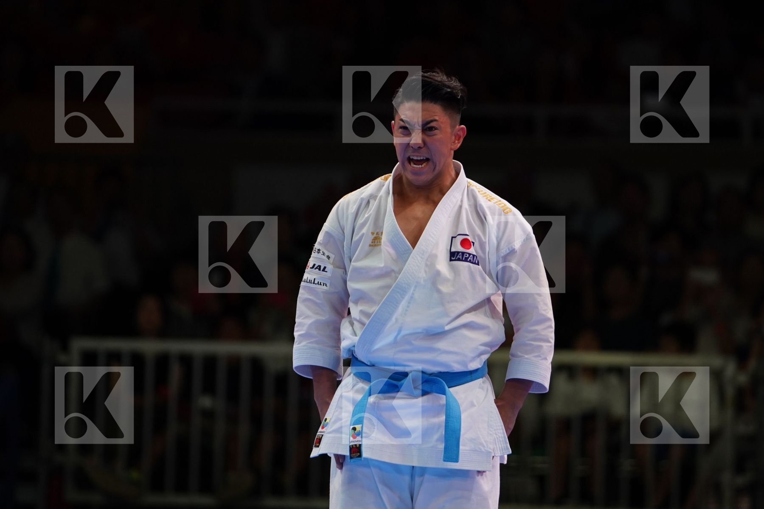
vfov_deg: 4.6
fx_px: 6366
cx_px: 382
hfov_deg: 6.9
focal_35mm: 300
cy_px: 254
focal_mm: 200
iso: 1000
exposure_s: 1/1000
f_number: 2.8
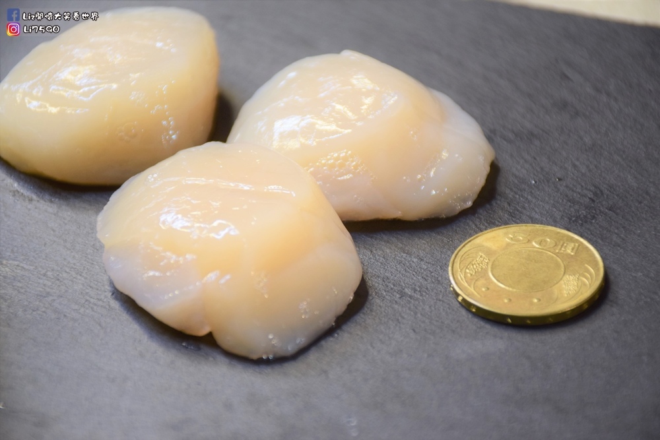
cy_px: 220
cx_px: 330
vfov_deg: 8.2
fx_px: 3080
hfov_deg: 12.2
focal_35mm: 168
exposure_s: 1/60
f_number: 5.6
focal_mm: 112
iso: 800
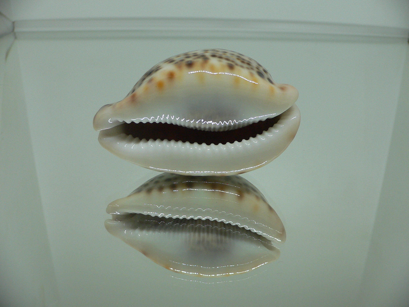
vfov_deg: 40.7
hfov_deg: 52.6
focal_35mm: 35
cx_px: 204
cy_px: 154
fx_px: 414
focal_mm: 4.6
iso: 150
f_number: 2.8
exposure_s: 1/60
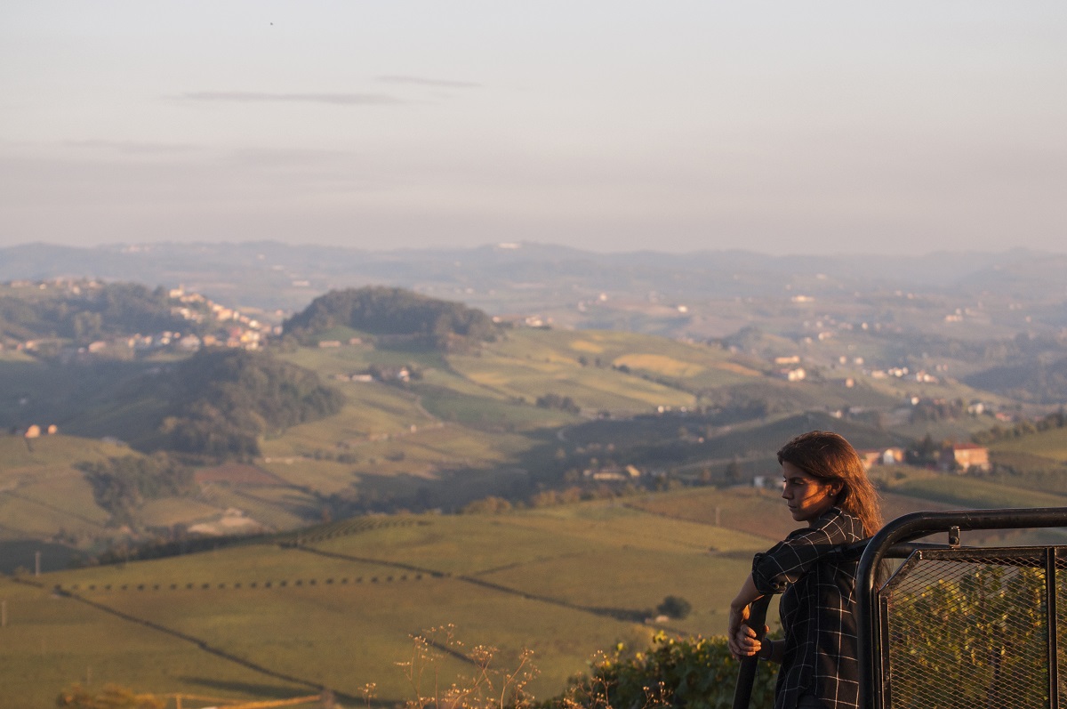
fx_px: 3108
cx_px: 534
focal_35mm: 105
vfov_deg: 13.0
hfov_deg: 19.5
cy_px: 354
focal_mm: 70
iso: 800
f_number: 5.6
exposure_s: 1/1250
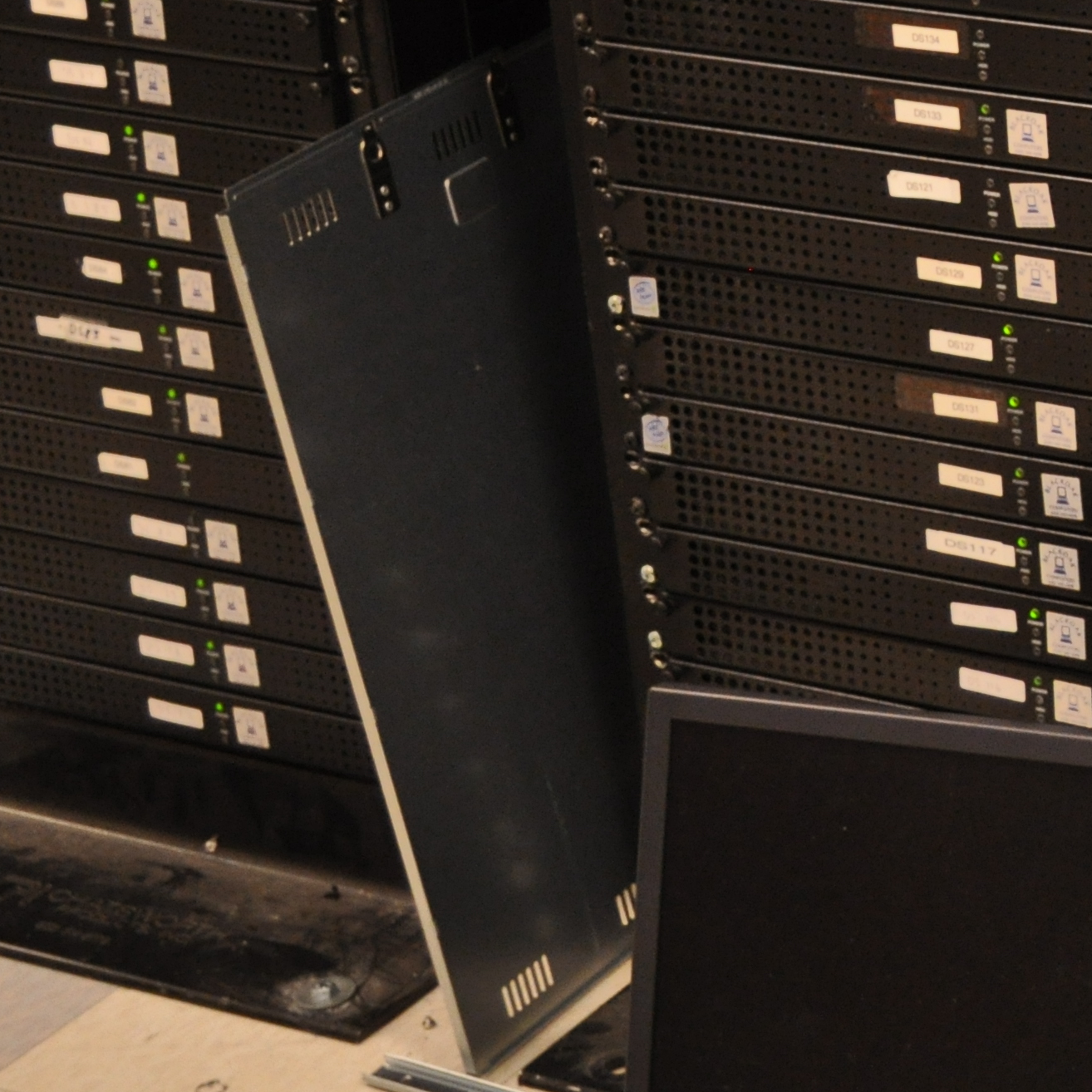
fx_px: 4747
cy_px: -34
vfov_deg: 12.9
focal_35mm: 133
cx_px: 1695
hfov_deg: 12.4
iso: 800
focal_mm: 32
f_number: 4.8
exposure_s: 1/20
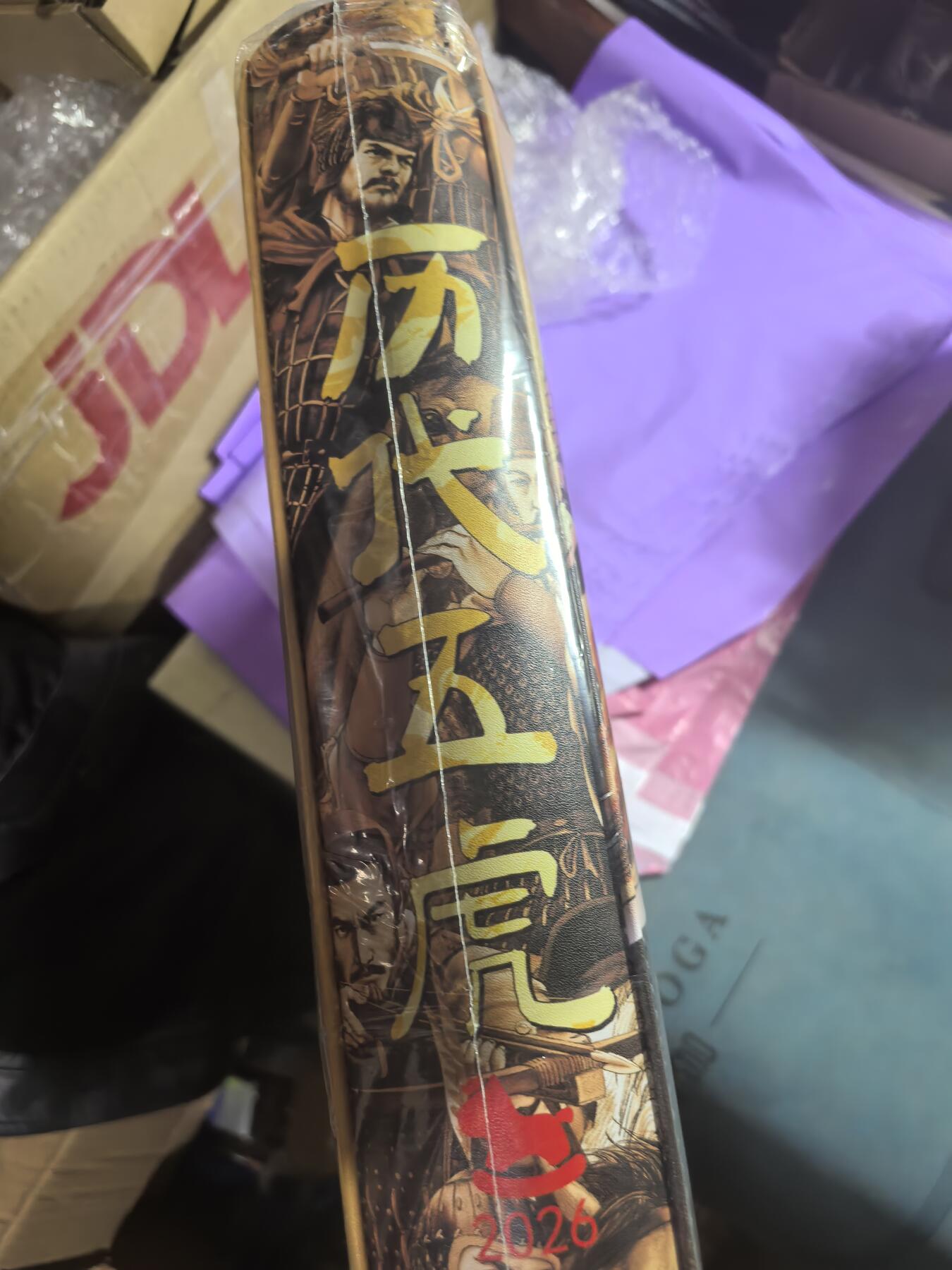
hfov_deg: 51.4
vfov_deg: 65.3
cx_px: 476
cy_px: 635
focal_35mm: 27
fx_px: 990
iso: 500
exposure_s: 1/33.3
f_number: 2
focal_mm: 6.35
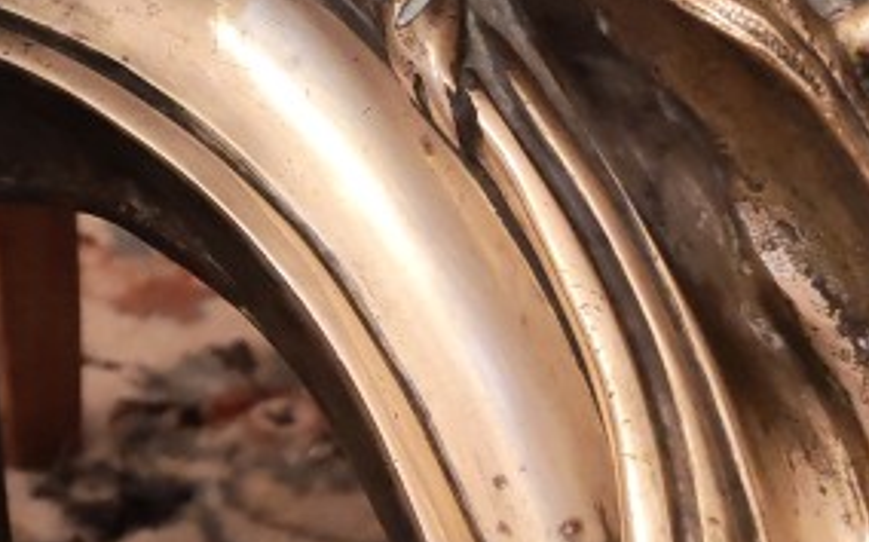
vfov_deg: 10.7
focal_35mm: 121
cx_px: -493
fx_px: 2863
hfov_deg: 15.7
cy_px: 6
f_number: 1.9
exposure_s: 1/50
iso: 1250
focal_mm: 6.12
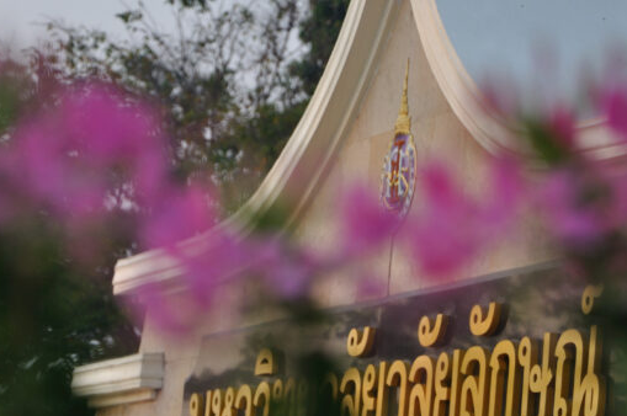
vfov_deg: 5.8
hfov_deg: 8.7
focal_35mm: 238
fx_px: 4136
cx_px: 250
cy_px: 294
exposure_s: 1/100
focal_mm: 105
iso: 200
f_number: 8
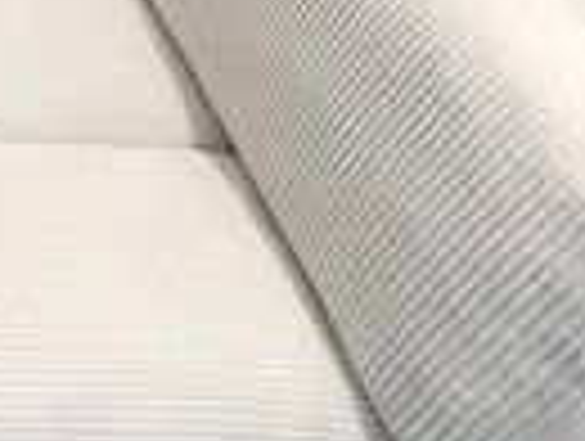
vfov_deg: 17.6
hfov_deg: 20.9
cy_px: -396
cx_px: -464
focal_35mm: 64
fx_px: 1084
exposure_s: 1/60
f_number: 1.8
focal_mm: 1.57
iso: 125
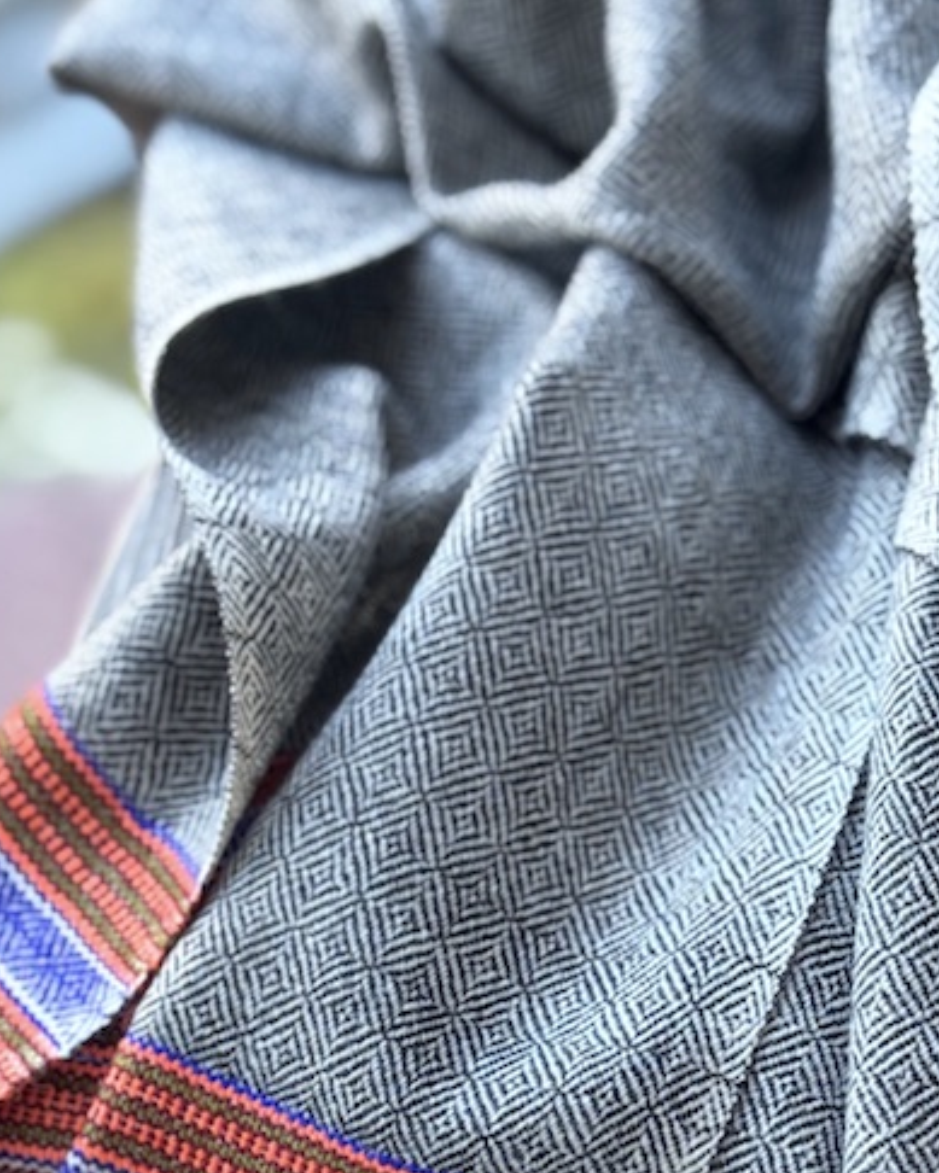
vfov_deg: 19.5
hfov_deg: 16.0
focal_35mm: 96
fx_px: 3334
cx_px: 675
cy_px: 1120
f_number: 1.78
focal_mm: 6.76
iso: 80
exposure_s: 1/121
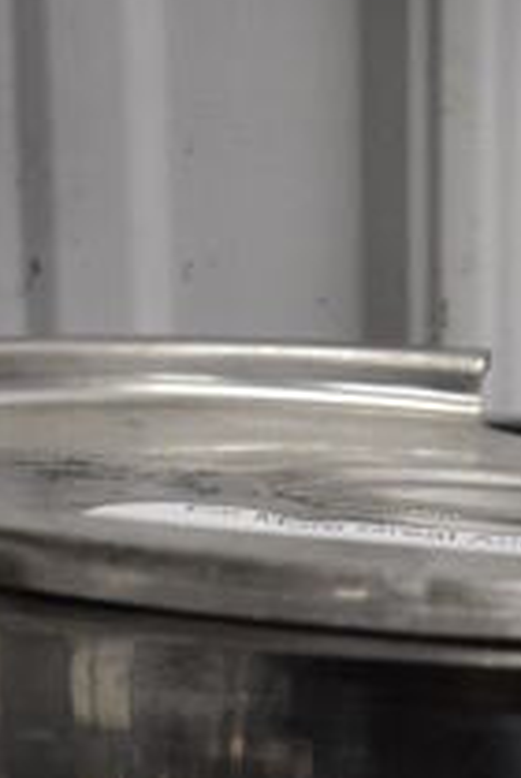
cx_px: 465
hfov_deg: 11.6
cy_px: 1580
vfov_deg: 14.3
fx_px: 2553
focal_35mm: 118
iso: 1600
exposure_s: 1/125
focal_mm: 18
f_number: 3.5
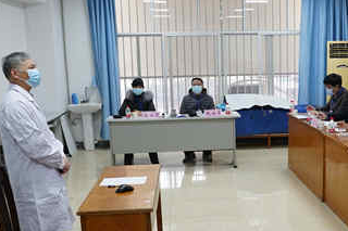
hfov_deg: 36.0
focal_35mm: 54
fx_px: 522
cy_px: 163
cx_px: 263
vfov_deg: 24.8
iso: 500
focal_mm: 24
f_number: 4.5
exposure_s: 1/30
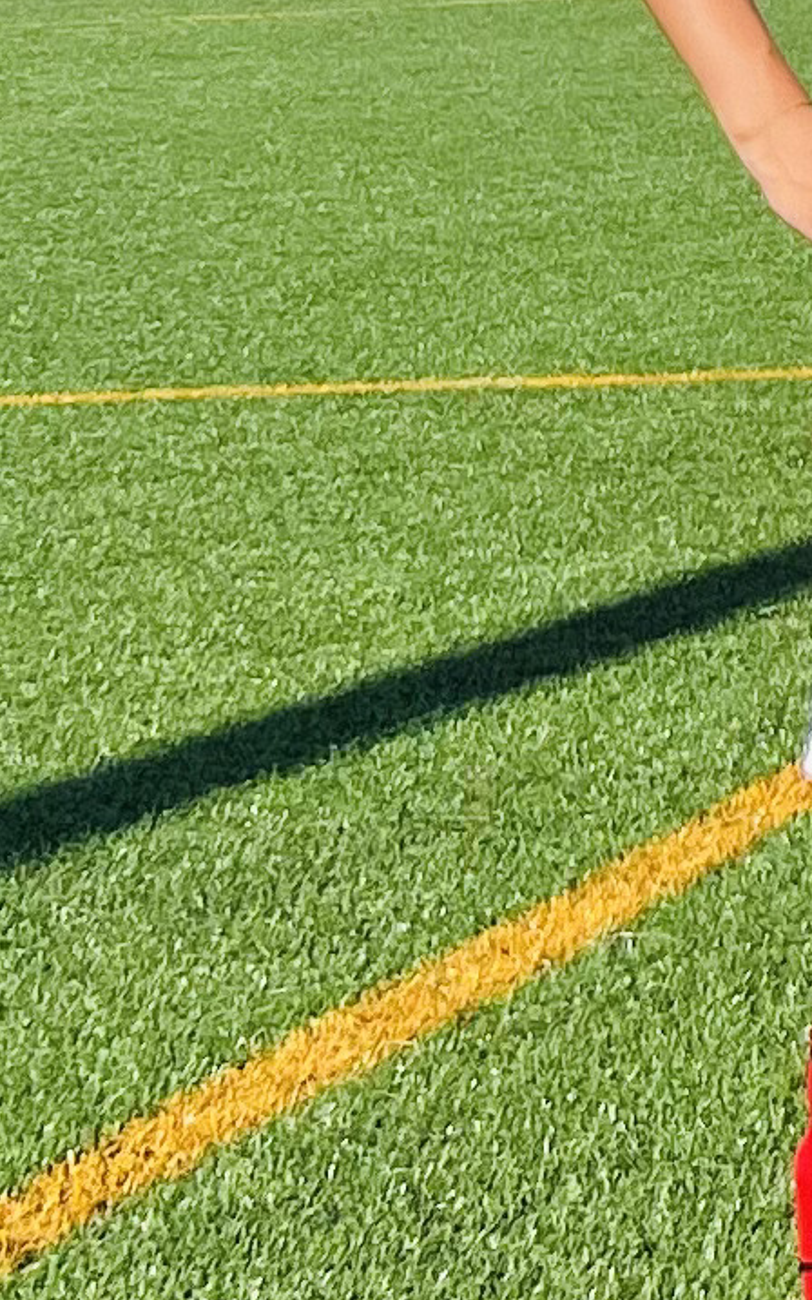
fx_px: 5489
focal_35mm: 155
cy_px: -207
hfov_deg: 6.7
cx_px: 3190
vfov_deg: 13.2
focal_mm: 5.7
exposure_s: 1/5587
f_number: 1.5
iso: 50
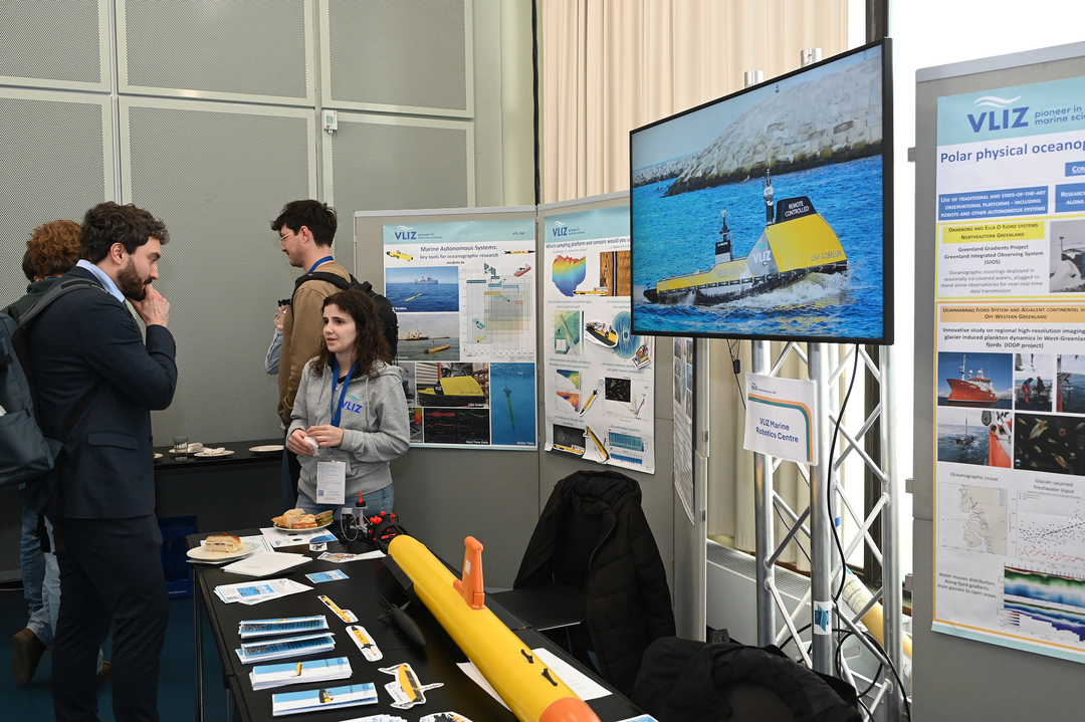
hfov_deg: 58.7
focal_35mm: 32
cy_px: 361
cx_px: 542
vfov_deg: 41.1
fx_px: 964
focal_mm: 32
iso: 2500
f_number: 6.3
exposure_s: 1/125
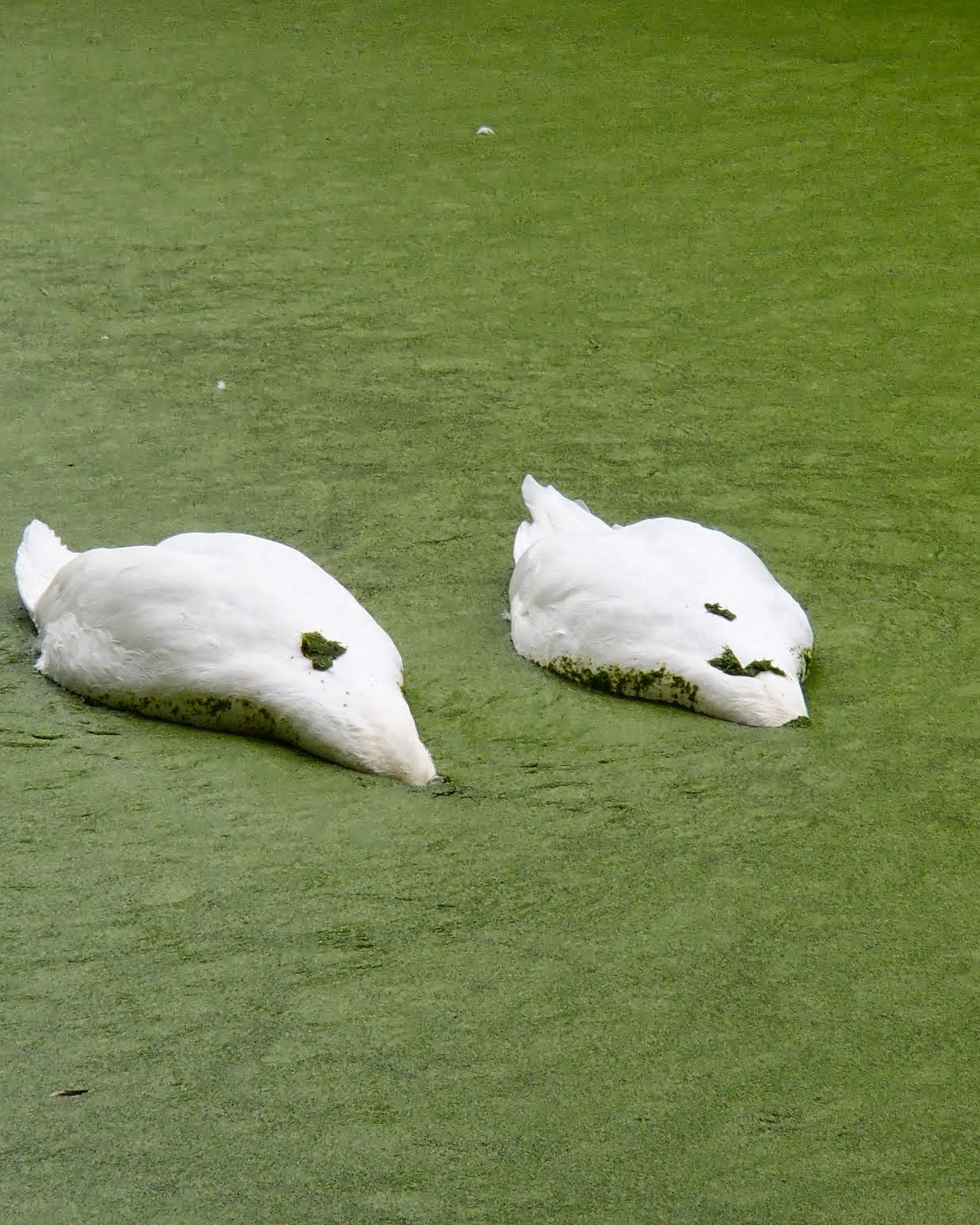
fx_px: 6635
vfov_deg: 10.5
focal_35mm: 183
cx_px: 454
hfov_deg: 8.4
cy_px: 610
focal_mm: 25
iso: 200
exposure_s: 1/250
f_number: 5.9
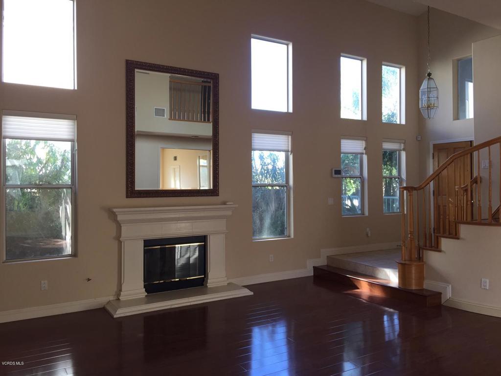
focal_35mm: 29
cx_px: 250
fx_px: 420
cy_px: 188
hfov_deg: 61.7
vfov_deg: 48.2
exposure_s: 1/60
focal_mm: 4.15
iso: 32
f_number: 2.2
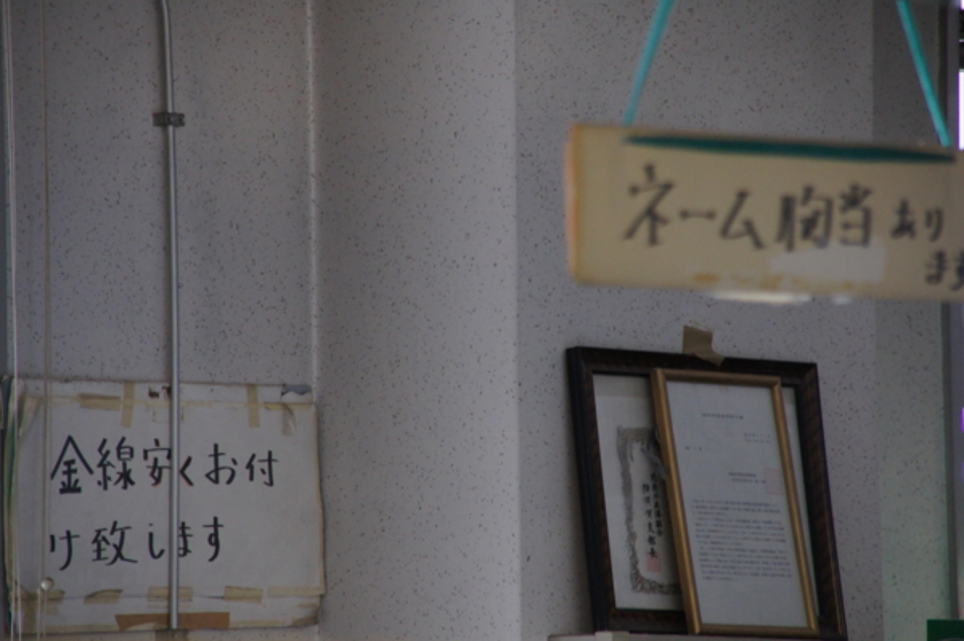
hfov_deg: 7.6
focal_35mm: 270
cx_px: 482
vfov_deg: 5.1
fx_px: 7224
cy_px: 320
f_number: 5.6
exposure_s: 1/160
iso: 1600
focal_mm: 180
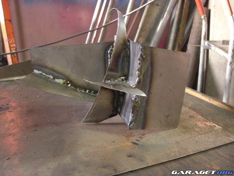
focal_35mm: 38
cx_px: 117
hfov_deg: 49.0
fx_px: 257
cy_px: 88
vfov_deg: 37.7
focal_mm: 7.9
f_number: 2.8
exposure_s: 1/50
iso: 800
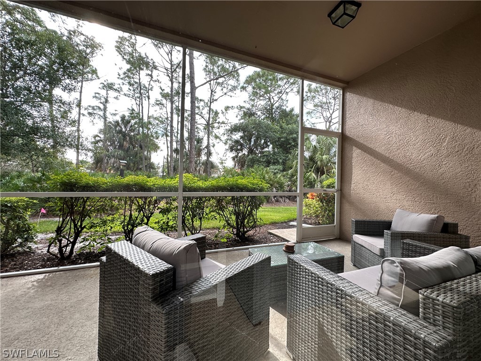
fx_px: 195
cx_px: 240
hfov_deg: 102.1
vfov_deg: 85.7
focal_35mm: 14
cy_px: 180
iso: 40
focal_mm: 2.22
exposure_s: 1/107
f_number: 2.2
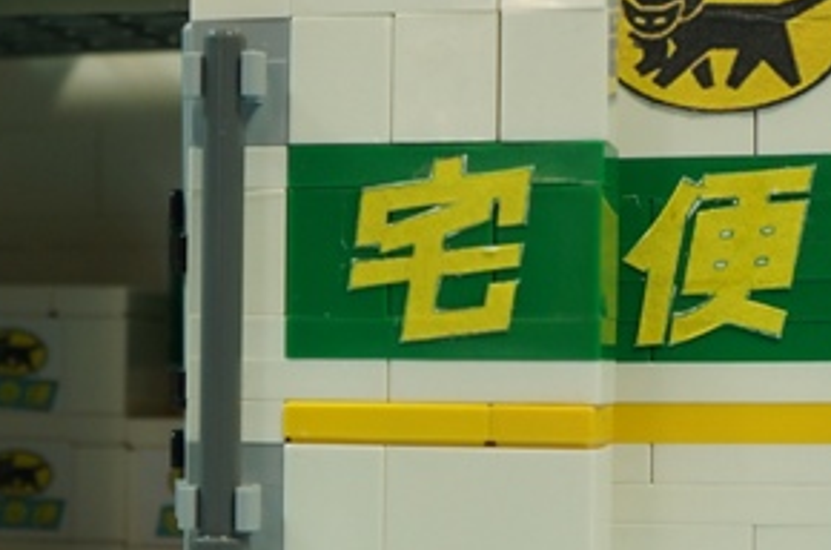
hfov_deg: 19.1
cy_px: 593
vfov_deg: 12.6
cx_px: 140
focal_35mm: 106
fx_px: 2441
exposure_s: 1/25
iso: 200
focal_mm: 20
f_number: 5.6
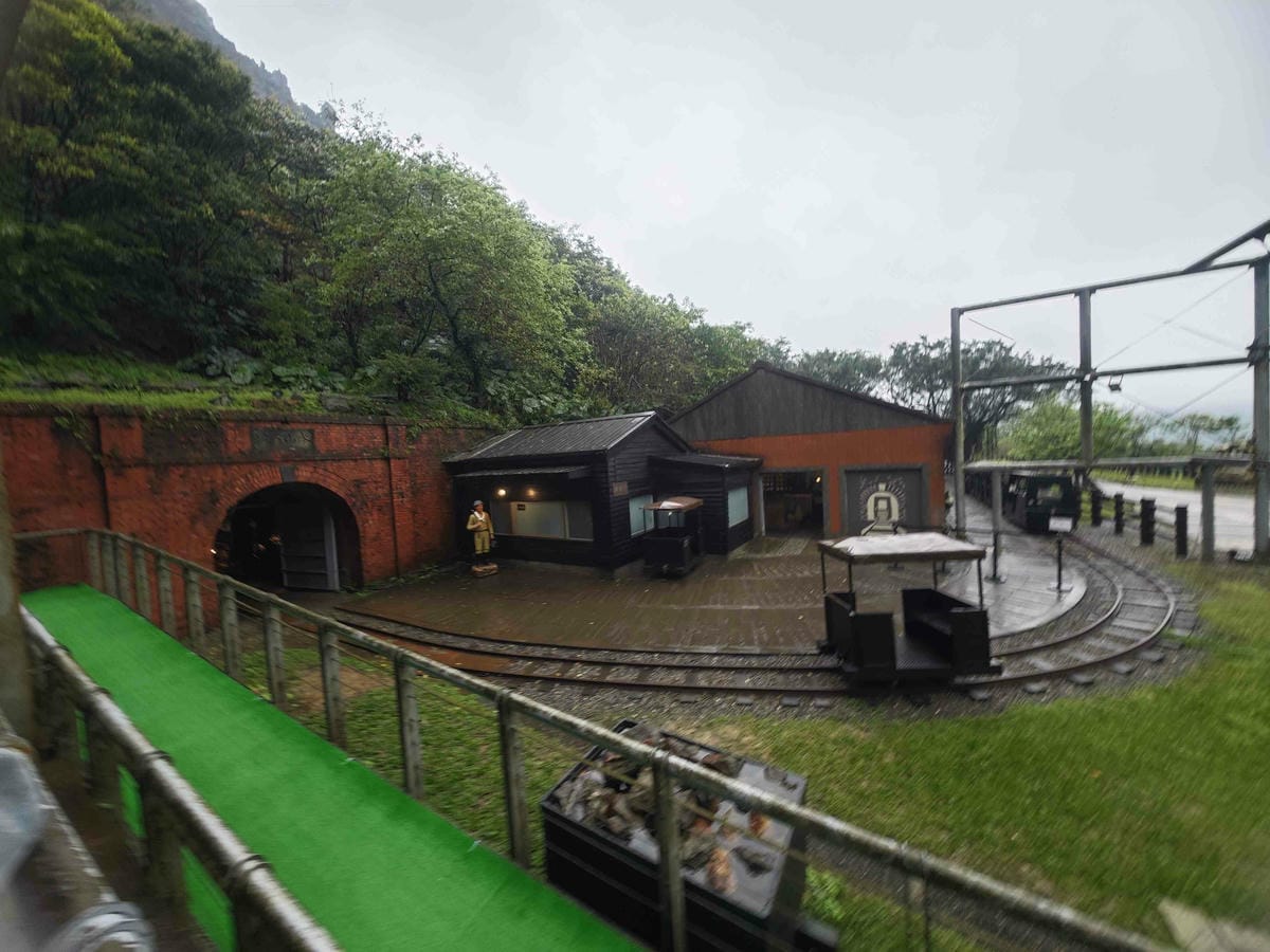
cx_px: 635
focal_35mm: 12
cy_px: 476
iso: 100
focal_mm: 2.03
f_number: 1.8
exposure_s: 1/60
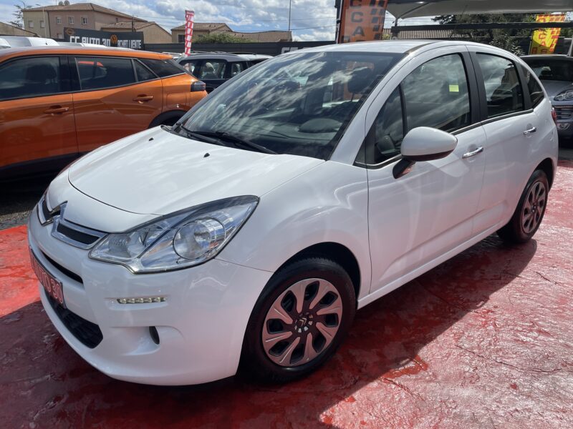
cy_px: 214
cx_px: 286
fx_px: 430
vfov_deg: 53.1
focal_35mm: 26
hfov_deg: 67.3
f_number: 1.6
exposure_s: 1/4651
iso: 32
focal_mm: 4.2
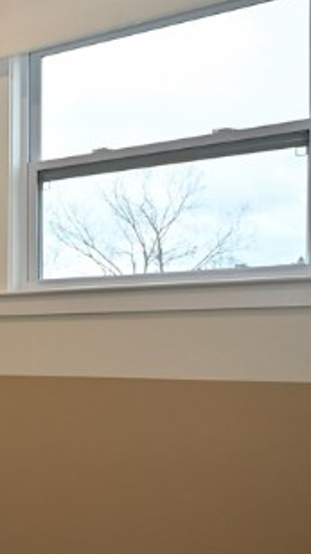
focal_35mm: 47
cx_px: -144
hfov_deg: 21.6
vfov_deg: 43.3
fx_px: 690
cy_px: 353
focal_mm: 12
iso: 200
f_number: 4.5
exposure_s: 1/80
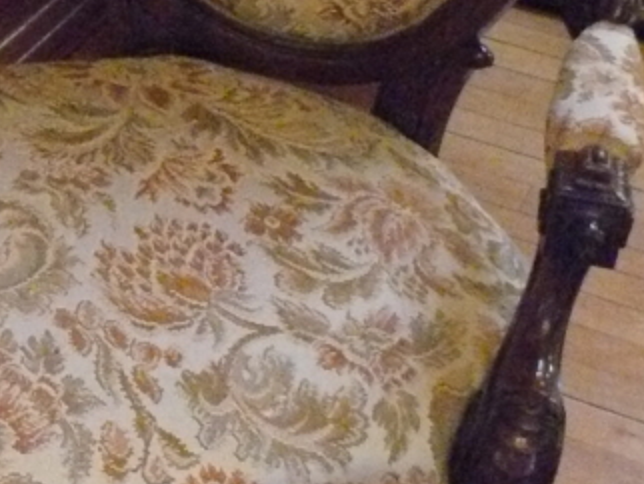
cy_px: -81
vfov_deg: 12.6
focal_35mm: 115
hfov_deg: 15.5
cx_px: -370
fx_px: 2141
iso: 800
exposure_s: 1/8
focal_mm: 6
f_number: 2.8
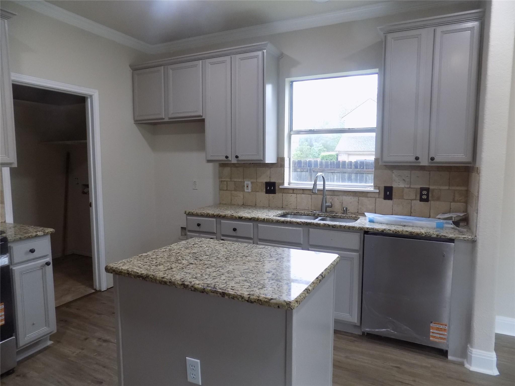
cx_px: 258
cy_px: 193
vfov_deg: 58.9
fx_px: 342
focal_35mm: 23
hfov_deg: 73.9
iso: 200
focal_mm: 4
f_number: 3.1
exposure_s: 1/30
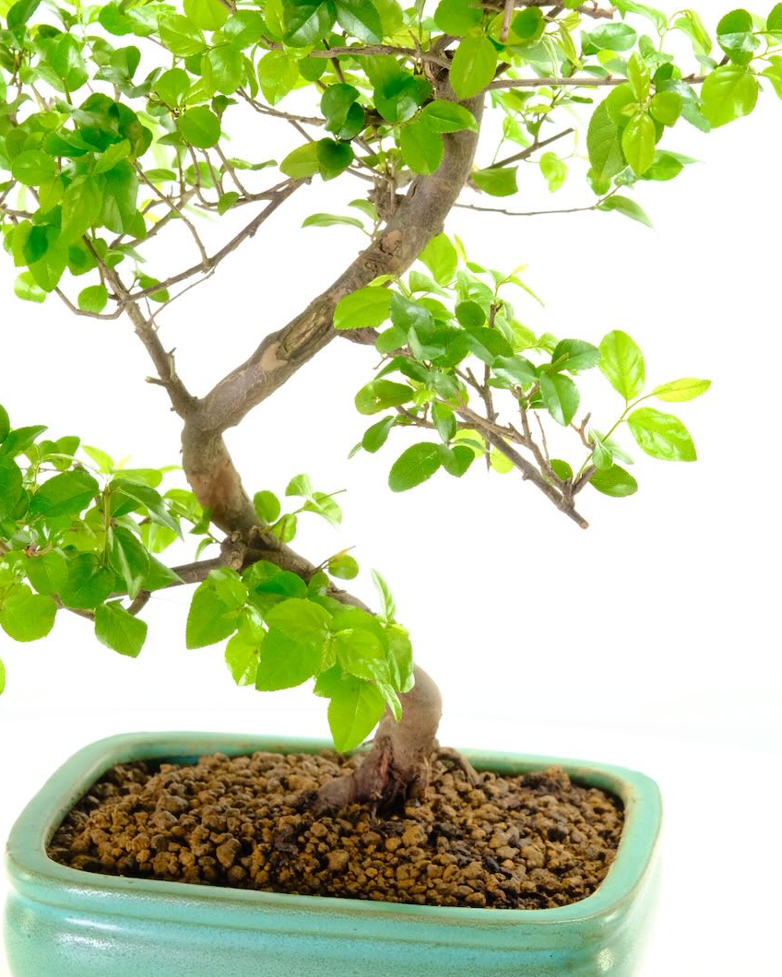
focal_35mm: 136
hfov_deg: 11.4
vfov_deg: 14.2
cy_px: 450
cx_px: 389
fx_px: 3935
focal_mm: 80
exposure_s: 1/30
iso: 2000
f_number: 11
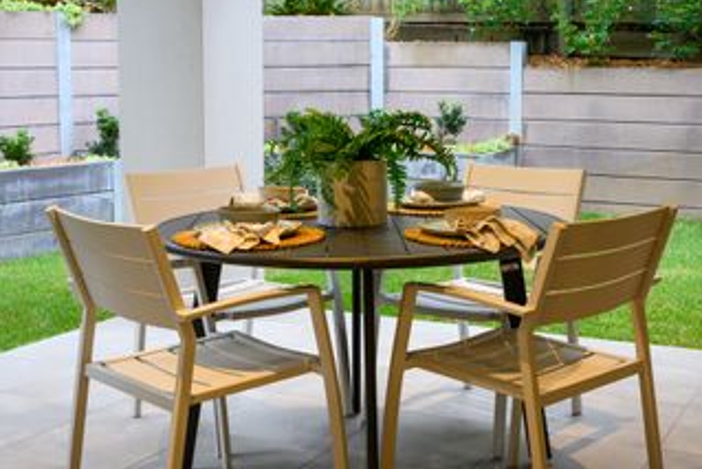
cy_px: 215
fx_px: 1034
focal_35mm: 53
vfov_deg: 25.5
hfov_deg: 37.5
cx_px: 359
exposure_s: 1/30
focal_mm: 36
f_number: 8
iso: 640
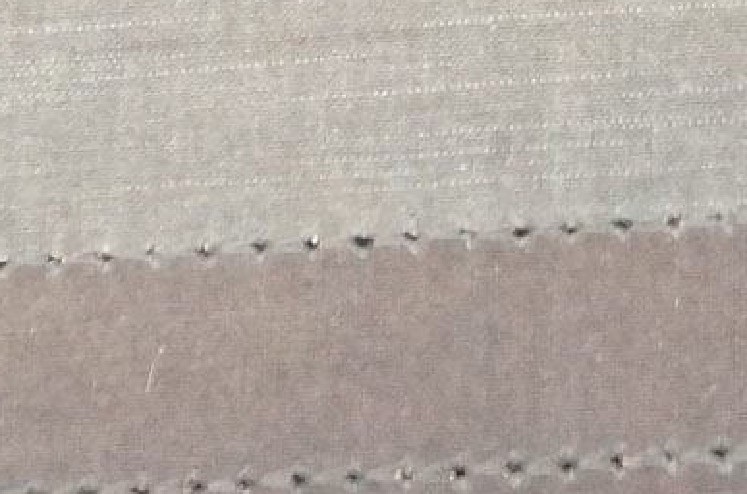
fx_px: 4719
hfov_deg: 8.8
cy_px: -930
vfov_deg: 5.6
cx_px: 1133
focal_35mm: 228
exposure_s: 1/20
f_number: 4
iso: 3200
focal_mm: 24
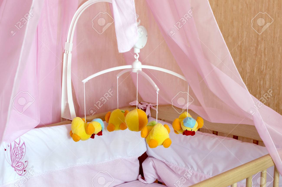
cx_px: 141
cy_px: 94
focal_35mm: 75
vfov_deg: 18.1
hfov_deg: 27.0
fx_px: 587
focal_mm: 50
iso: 100
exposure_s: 1/6
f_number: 5
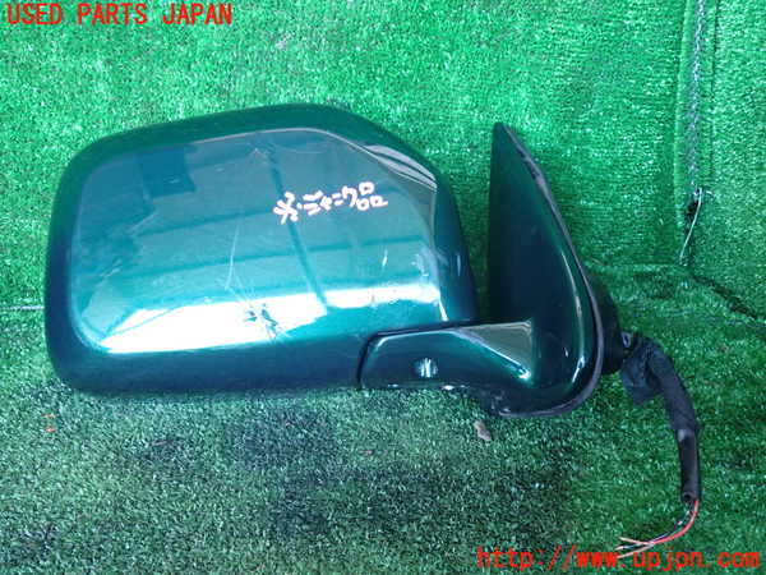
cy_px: 288
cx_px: 383
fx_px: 664
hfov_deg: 60.0
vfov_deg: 46.8
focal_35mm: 30
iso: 400
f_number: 2.3
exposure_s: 1/30
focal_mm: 5.4
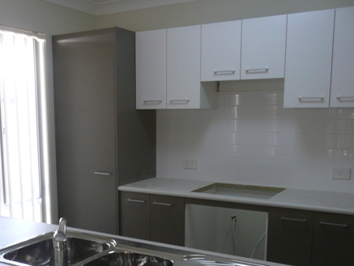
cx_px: 139
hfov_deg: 45.5
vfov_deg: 34.9
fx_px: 419
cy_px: 175
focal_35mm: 41
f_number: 3.3
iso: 160
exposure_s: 1/30
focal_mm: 4.6
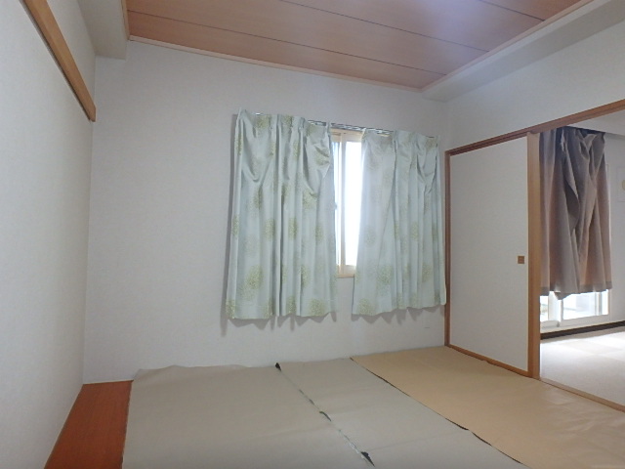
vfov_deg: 63.4
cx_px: 312
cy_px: 234
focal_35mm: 21
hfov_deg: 79.0
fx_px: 379
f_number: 3.5
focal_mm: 3.7
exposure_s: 1/30
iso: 320
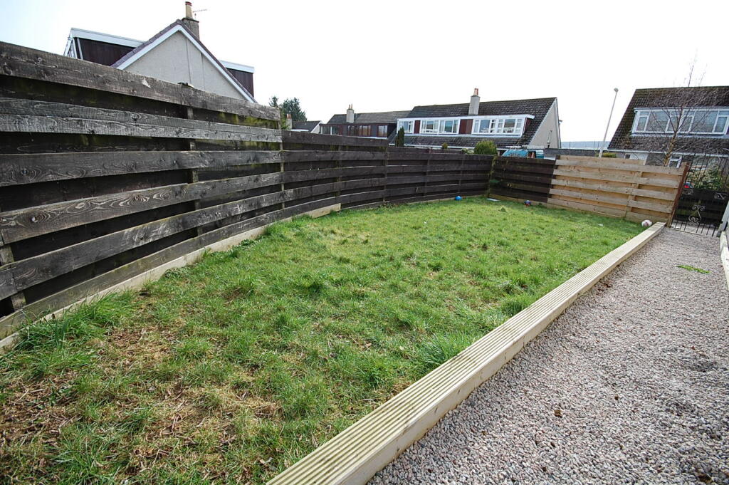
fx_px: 303
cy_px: 242
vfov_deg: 77.2
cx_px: 364
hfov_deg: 100.4
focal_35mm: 15
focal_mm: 10
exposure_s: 1/200
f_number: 7.1
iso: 200
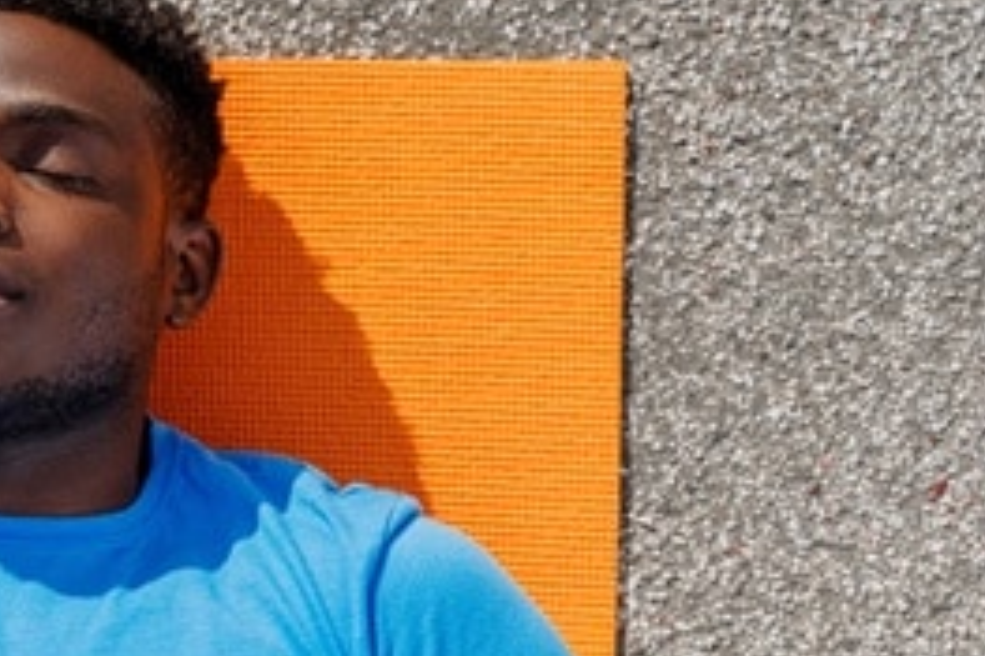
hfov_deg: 19.2
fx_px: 2871
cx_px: 135
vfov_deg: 13.0
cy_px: 525
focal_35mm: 105
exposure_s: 1/2000
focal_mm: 46
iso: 100
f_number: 4
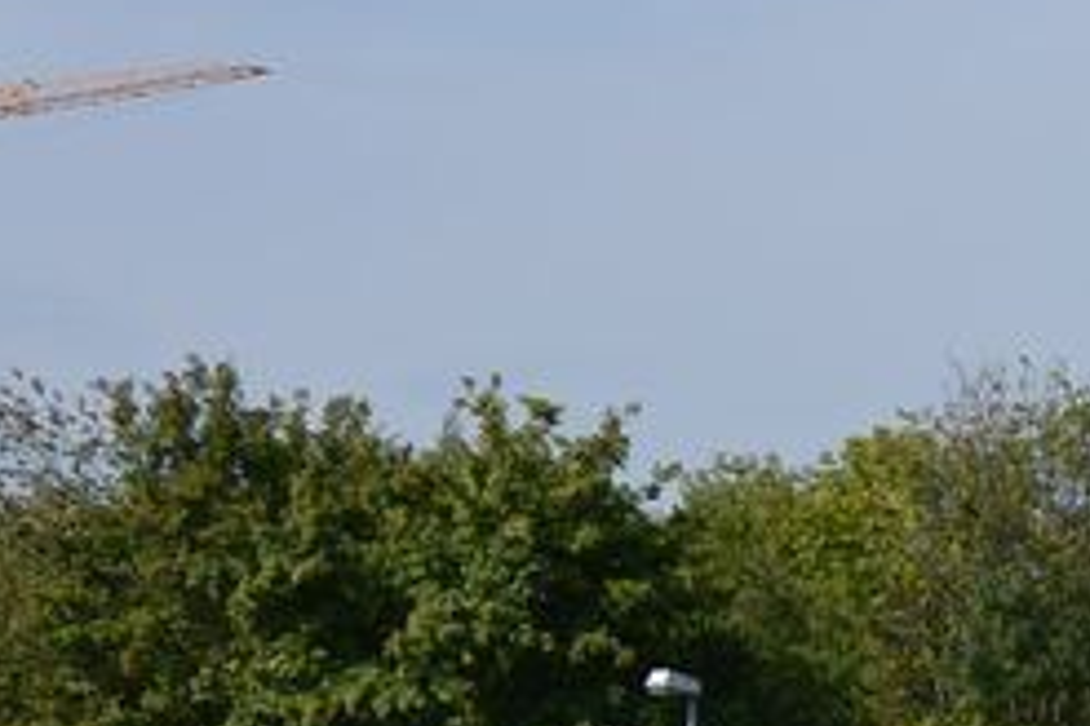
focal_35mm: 152
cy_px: 1266
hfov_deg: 12.4
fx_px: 4603
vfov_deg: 8.7
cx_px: 1914
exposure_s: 1/250
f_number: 8
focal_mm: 25
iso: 100
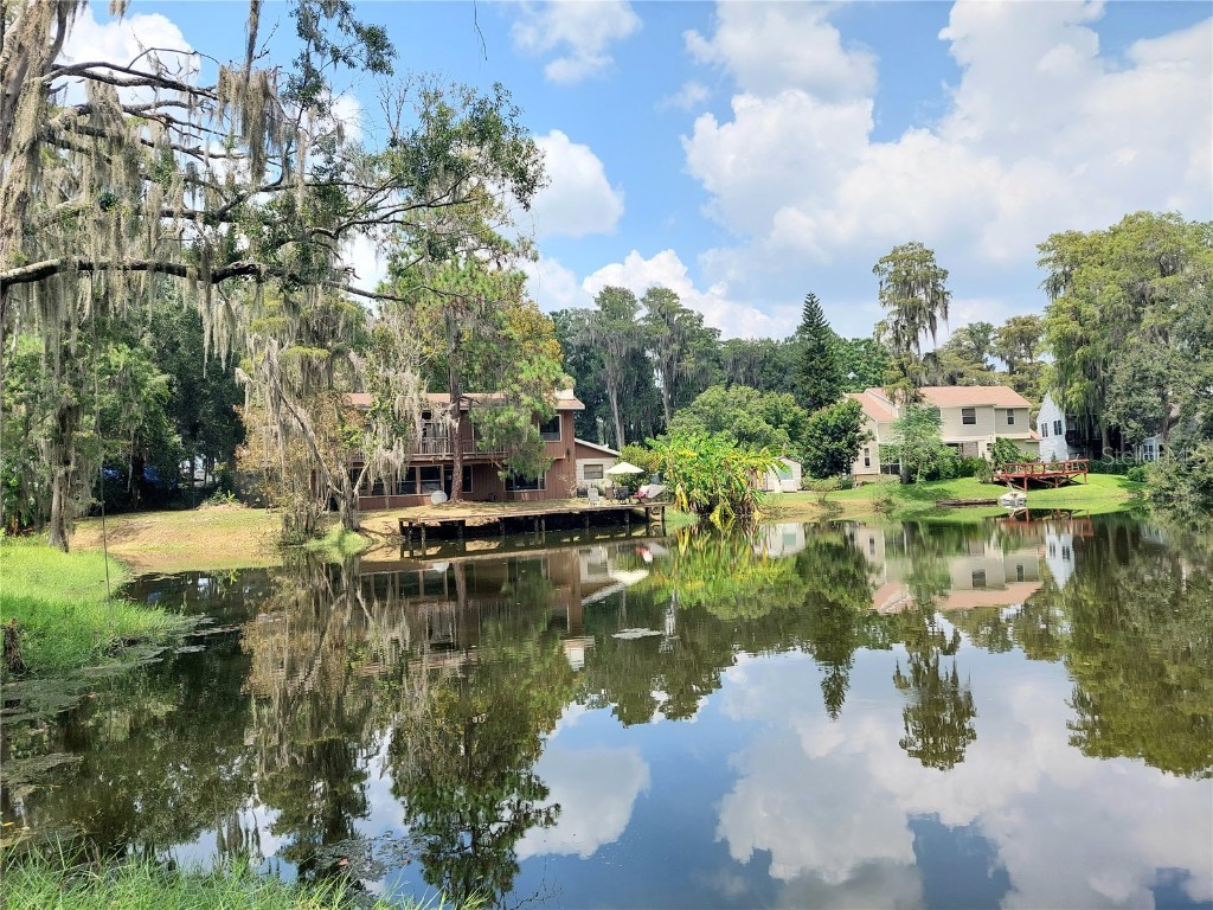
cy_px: 455
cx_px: 606
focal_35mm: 24
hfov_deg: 71.6
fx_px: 841
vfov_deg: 56.8
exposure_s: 1/1111
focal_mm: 5.23
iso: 40
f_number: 1.8
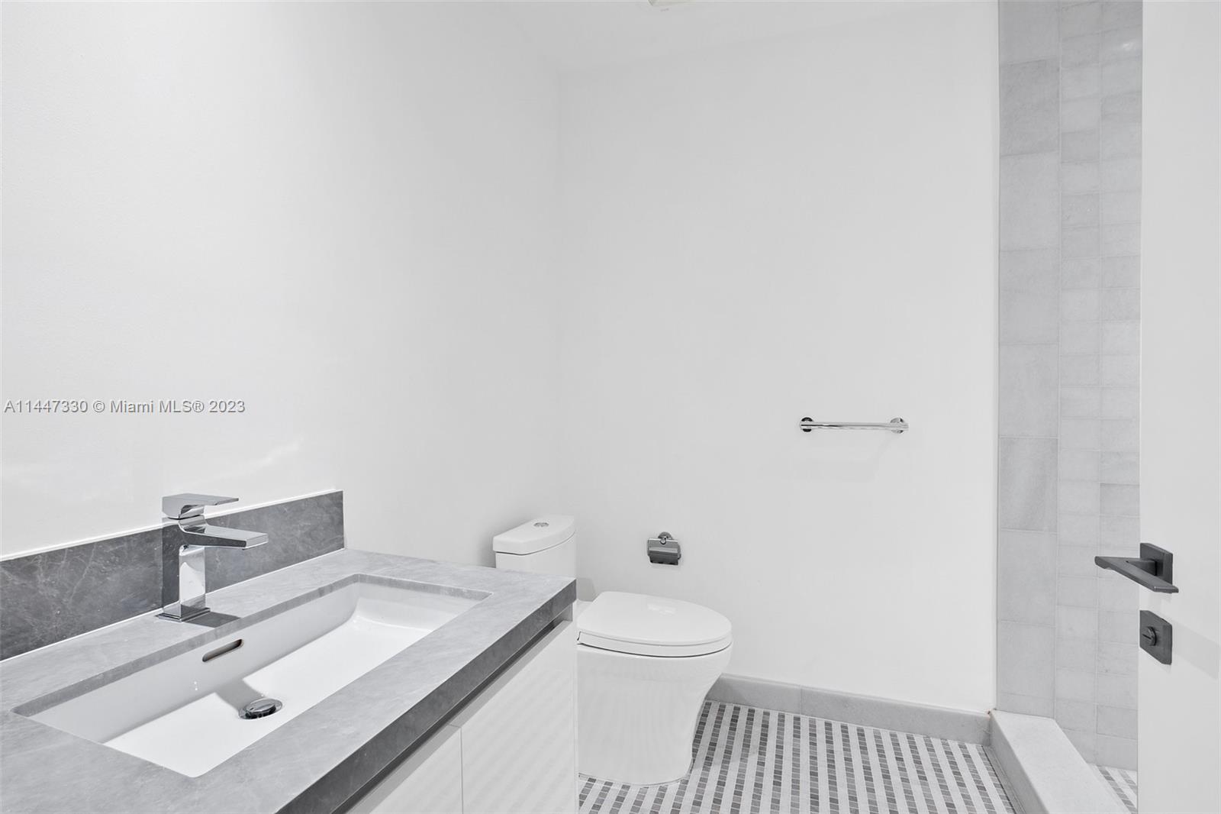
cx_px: 610
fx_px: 509
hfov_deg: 100.4
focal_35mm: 15
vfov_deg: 77.3
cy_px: 407
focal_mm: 10
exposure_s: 1/3
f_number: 8
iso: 200
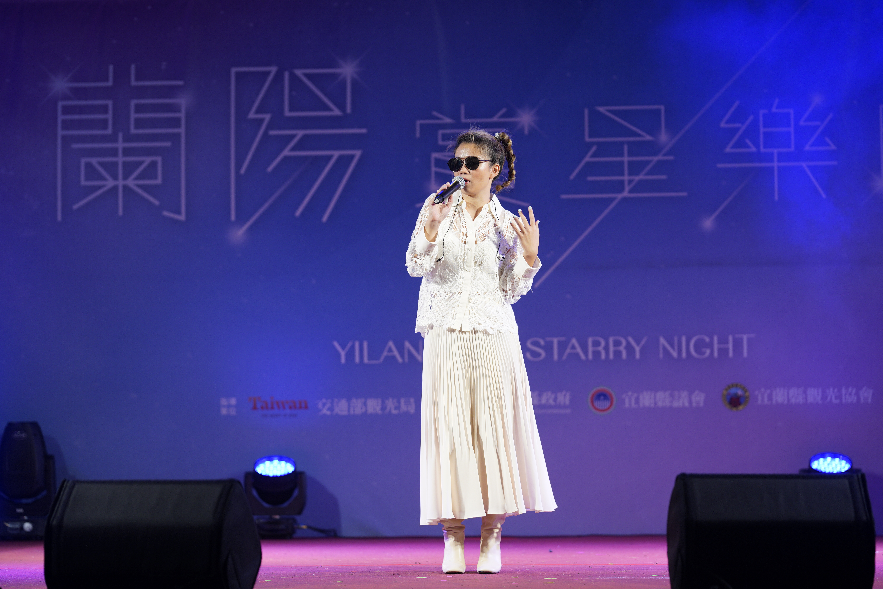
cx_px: 442
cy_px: 294
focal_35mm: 135
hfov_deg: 15.2
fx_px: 3311
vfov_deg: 10.2
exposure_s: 1/125
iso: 500
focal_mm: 135
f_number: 2.2
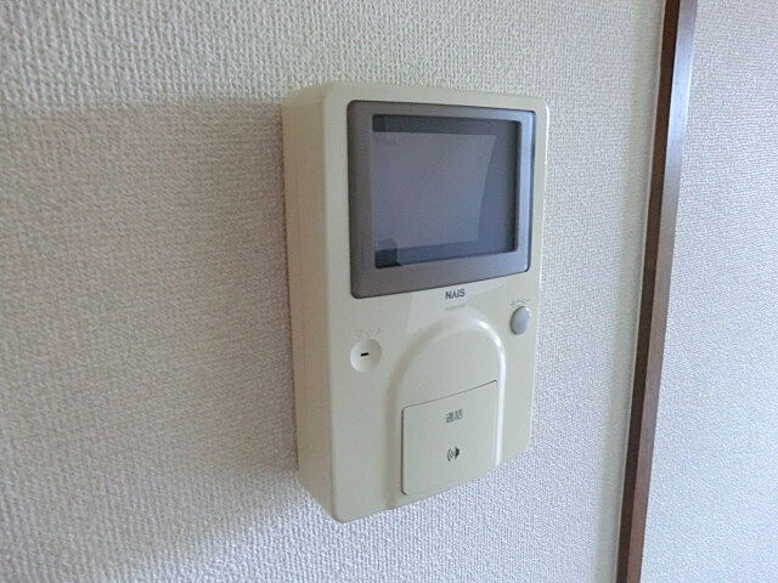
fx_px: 539
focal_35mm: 24
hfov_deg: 71.6
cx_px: 389
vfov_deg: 56.8
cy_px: 292
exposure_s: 1/60
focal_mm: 4.3
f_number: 3.2
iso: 500
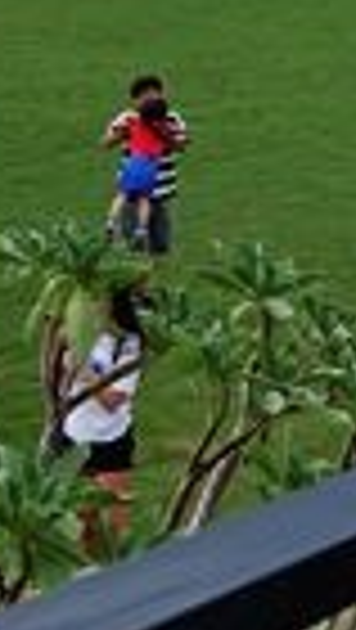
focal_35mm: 117
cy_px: -295
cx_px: 820
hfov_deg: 9.4
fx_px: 1959
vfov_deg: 16.7
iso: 125
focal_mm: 8.8
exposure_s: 1/100
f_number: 4
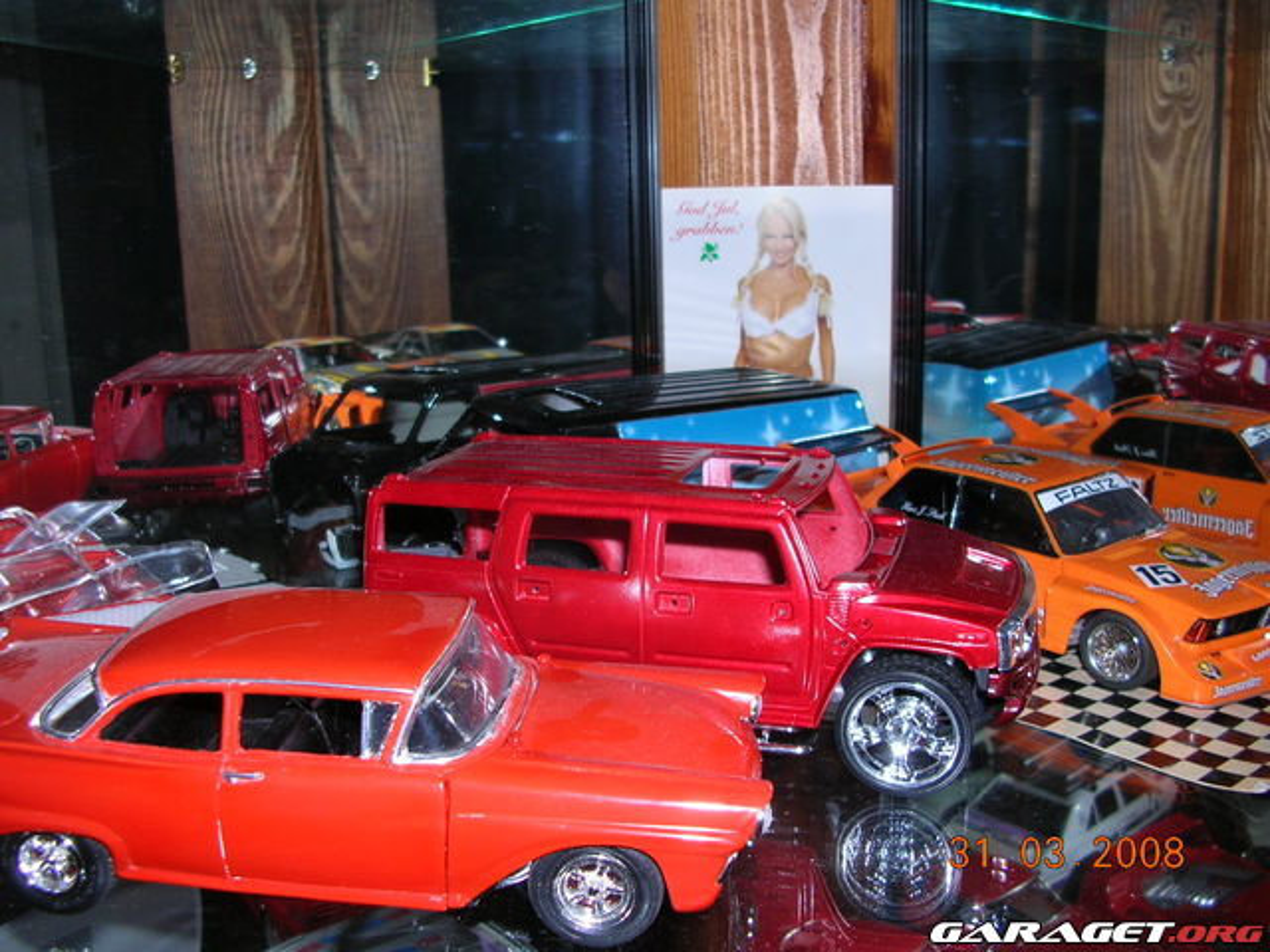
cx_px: 635
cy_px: 476
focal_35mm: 35
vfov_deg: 40.7
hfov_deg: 52.6
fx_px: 1284
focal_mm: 5.8
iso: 50
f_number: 2.8
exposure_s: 1/60.1
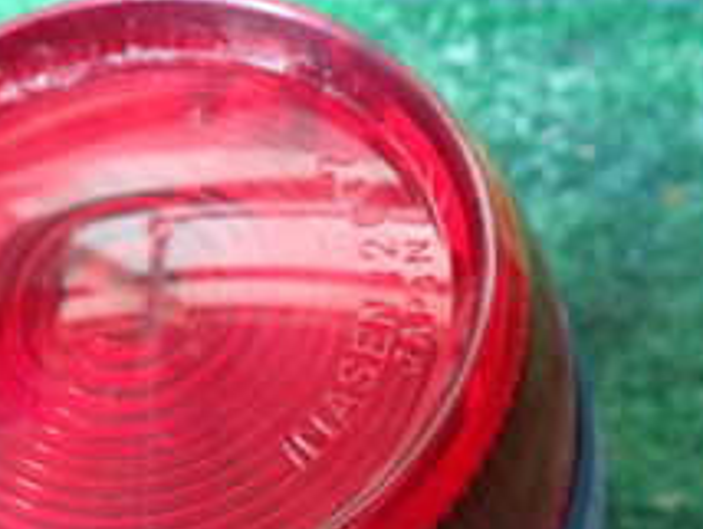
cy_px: 490
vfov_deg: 20.6
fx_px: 1423
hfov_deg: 27.5
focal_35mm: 70
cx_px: 214
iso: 500
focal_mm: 4.5
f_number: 2
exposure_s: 1/30
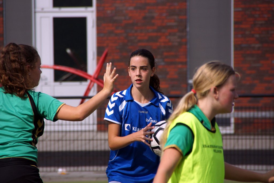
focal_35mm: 375
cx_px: 137
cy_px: 92
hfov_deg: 5.5
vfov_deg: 3.7
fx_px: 2854
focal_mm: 250
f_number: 8
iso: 400
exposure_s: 1/2000
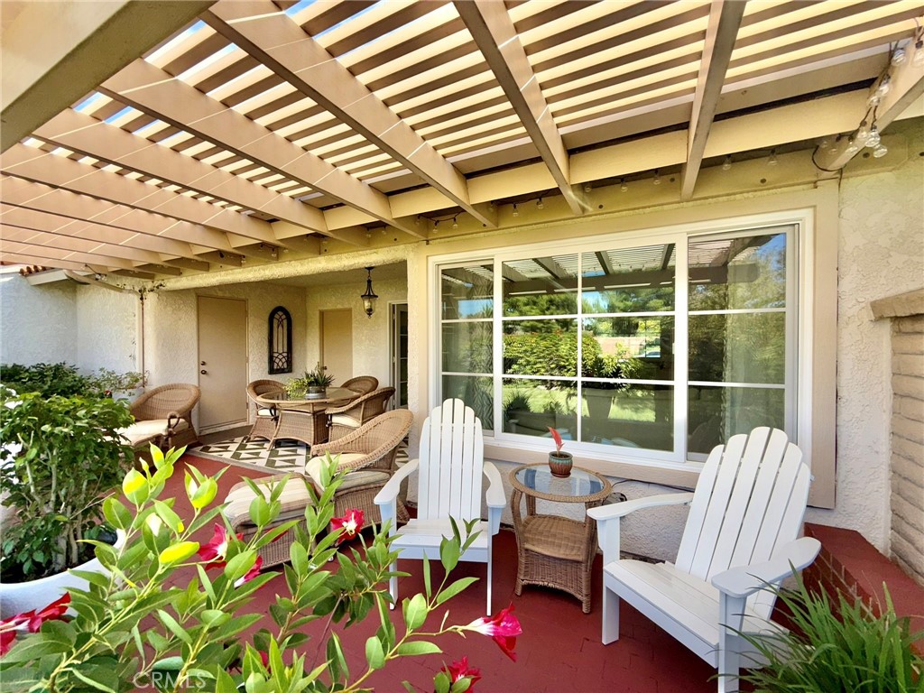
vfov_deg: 85.7
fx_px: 374
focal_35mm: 14
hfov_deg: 102.1
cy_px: 346
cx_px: 462
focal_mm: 2.22
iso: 16
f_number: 2.2
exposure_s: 1/250
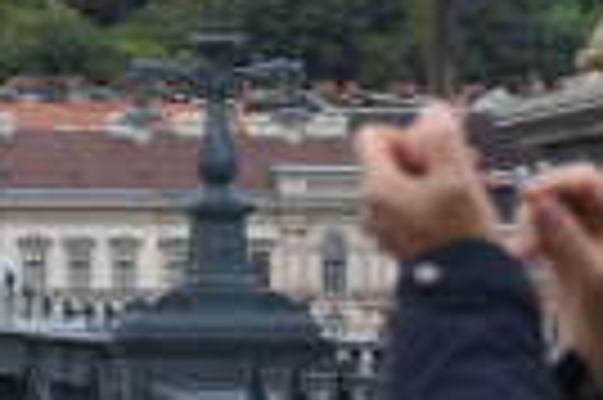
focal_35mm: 392
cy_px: -139
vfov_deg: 3.5
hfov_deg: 5.2
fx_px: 6558
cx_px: -405
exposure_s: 1/125
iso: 110
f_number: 7.1
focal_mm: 70
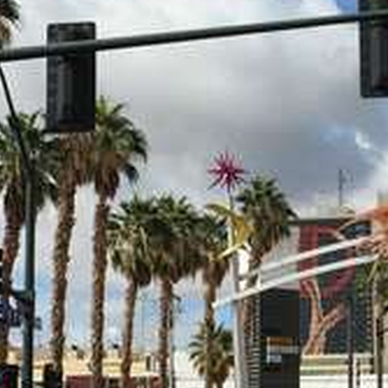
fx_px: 1560
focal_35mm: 123
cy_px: 216
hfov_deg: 14.0
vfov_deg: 14.2
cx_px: 355
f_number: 2.2
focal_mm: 4.15
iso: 32
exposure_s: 1/2825
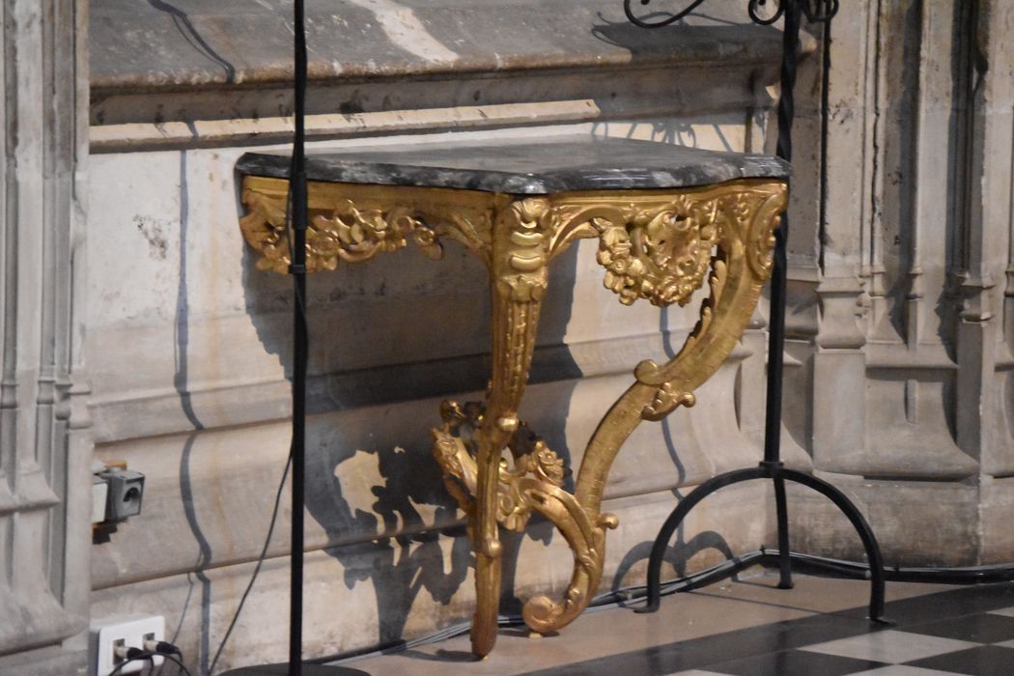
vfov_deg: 8.2
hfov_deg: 12.2
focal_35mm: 168
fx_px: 4732
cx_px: 507
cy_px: 338
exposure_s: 1/125
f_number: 4.8
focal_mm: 112
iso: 12800
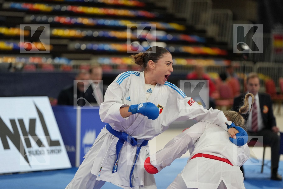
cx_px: 142
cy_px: 94
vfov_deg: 8.4
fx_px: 1281
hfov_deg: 12.6
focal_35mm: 163
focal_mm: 163
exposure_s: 1/1000
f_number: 2.8
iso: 2000
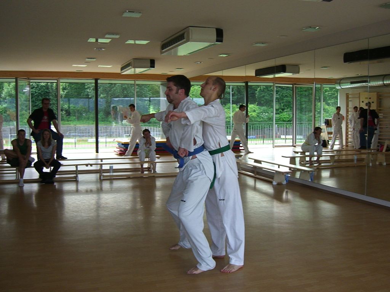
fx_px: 428
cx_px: 195
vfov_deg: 37.7
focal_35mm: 38
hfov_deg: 49.0
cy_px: 146
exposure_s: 1/800
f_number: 2.8
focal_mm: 7.9
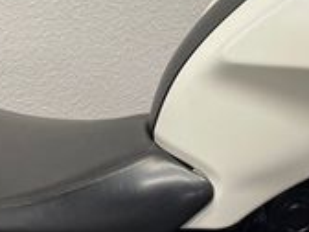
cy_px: 61
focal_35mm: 99
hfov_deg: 18.9
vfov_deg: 14.9
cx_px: 355
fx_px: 884
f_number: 1.6
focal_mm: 4.2
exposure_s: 1/100
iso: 125
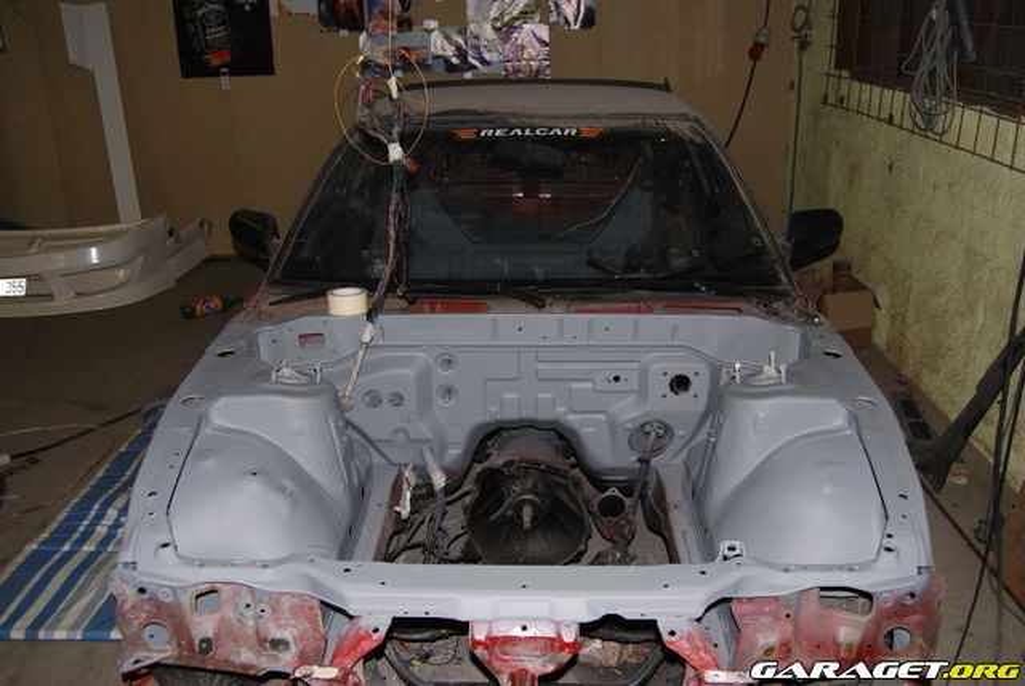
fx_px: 940
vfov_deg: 40.0
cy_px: 343
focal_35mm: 33
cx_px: 512
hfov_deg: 57.2
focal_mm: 22
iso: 100
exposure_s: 1/25
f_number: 4.5
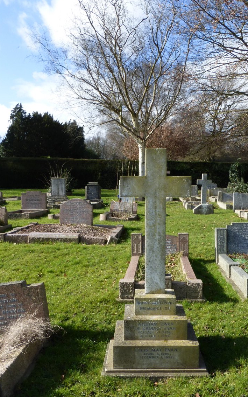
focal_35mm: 35
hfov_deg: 36.1
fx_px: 378
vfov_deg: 55.2
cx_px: 153
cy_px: 219
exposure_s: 1/400
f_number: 4
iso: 100
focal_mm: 4.3
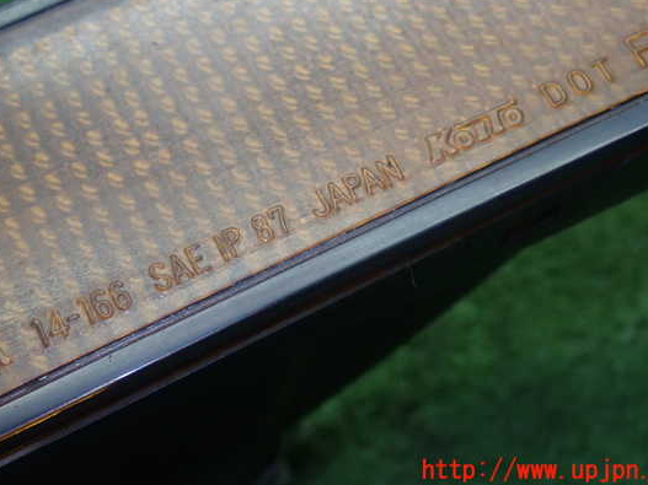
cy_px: 210
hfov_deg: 29.4
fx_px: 1235
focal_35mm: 66
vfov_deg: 22.2
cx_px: 331
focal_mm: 10.35
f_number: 3.5
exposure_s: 1/60
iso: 400
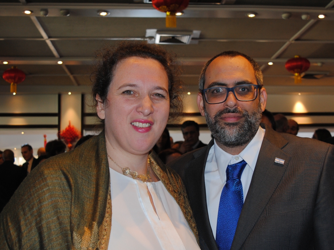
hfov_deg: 35.0
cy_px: 153
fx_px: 529
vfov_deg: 26.6
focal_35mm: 55
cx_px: 185
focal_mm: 23
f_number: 3.8
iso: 200
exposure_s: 1/60
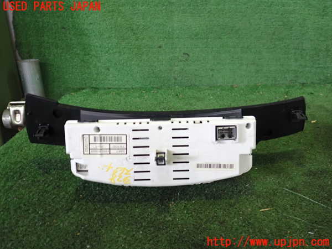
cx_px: 166
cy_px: 124
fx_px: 288
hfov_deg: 60.0
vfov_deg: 46.8
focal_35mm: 30
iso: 200
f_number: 2.3
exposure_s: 1/30
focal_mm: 5.4
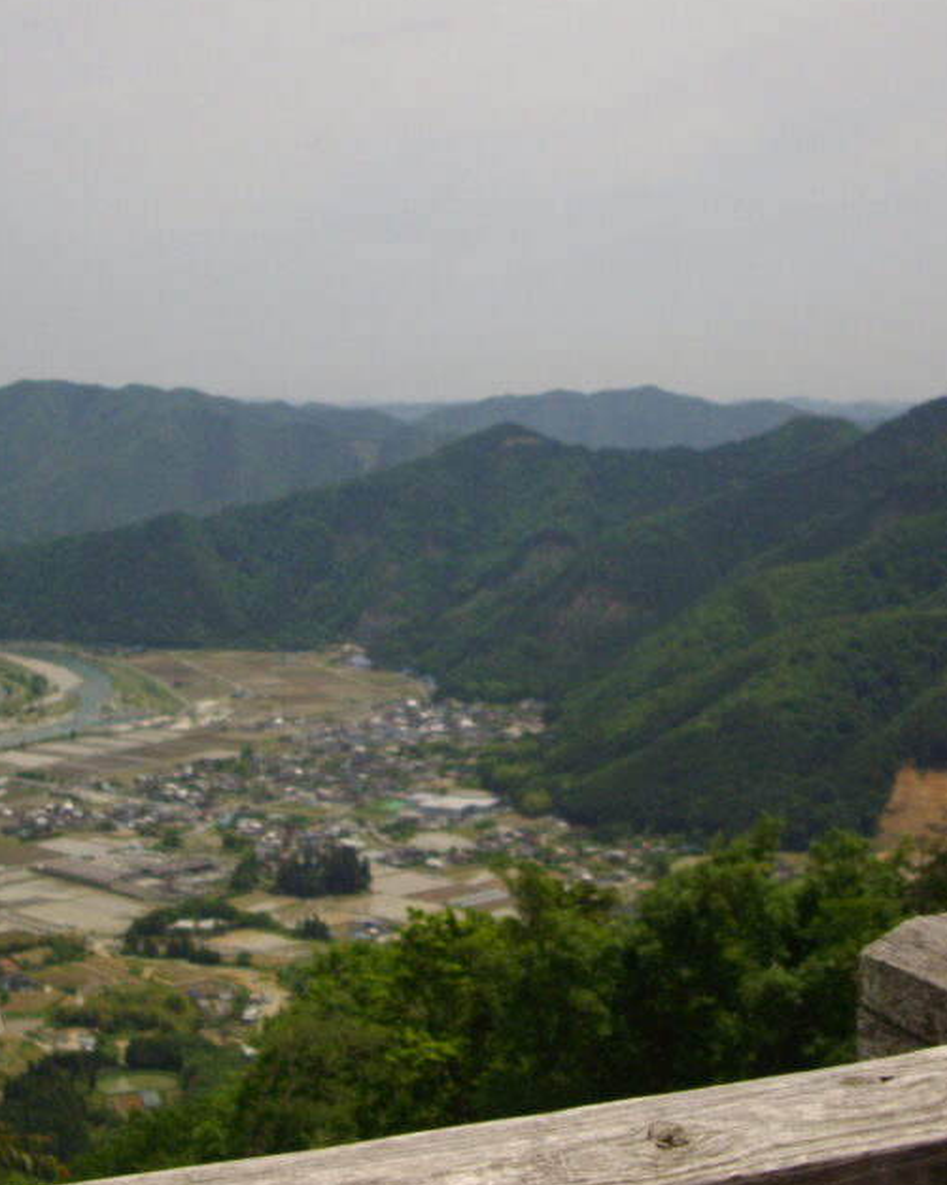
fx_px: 2069
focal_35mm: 59
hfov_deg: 25.8
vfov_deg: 31.9
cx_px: 476
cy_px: 486
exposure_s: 1/800
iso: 100
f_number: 5.6
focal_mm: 6.2
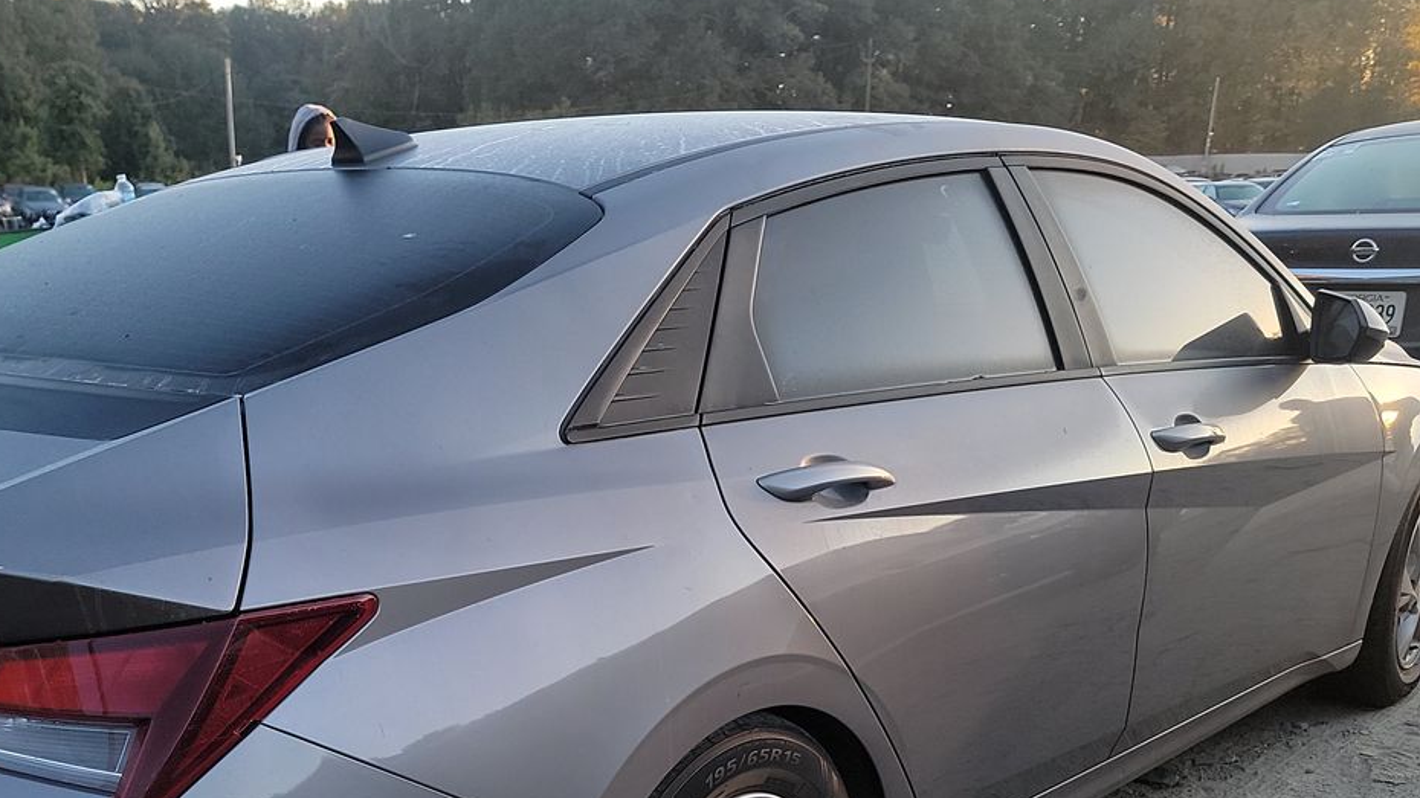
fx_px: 1694
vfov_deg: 25.5
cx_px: 591
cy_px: 745
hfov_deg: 45.3
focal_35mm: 45
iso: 76
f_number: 1.8
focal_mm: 6.7
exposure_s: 1/119
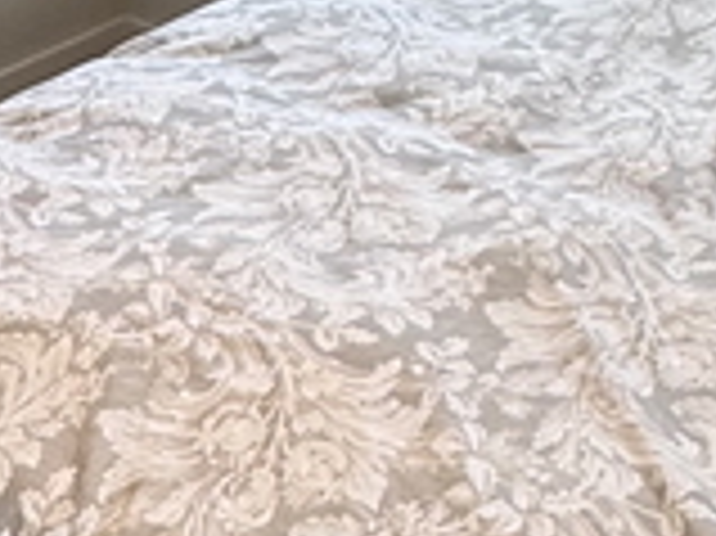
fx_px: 1964
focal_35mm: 95
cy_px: -531
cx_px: 563
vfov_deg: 13.4
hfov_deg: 20.5
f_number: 2.2
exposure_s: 1/99
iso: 100
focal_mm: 2.22
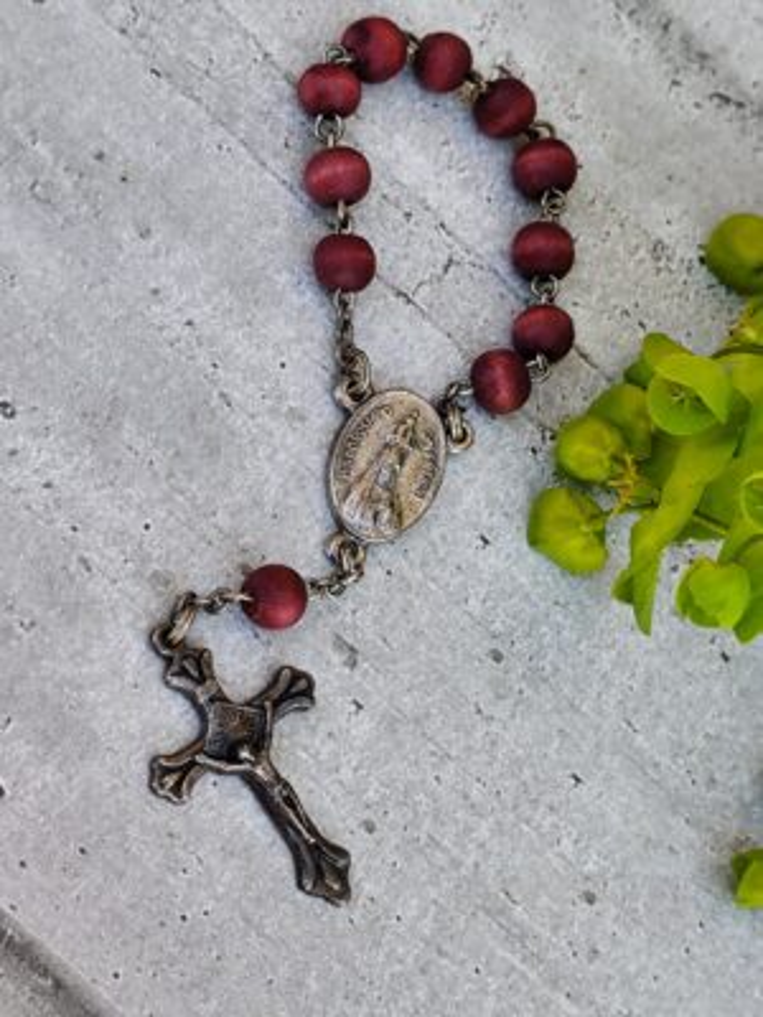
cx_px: 382
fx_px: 2733
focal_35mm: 93
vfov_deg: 21.1
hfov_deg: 15.9
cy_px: 508
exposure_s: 1/100
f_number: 1.65
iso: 80
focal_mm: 6.19
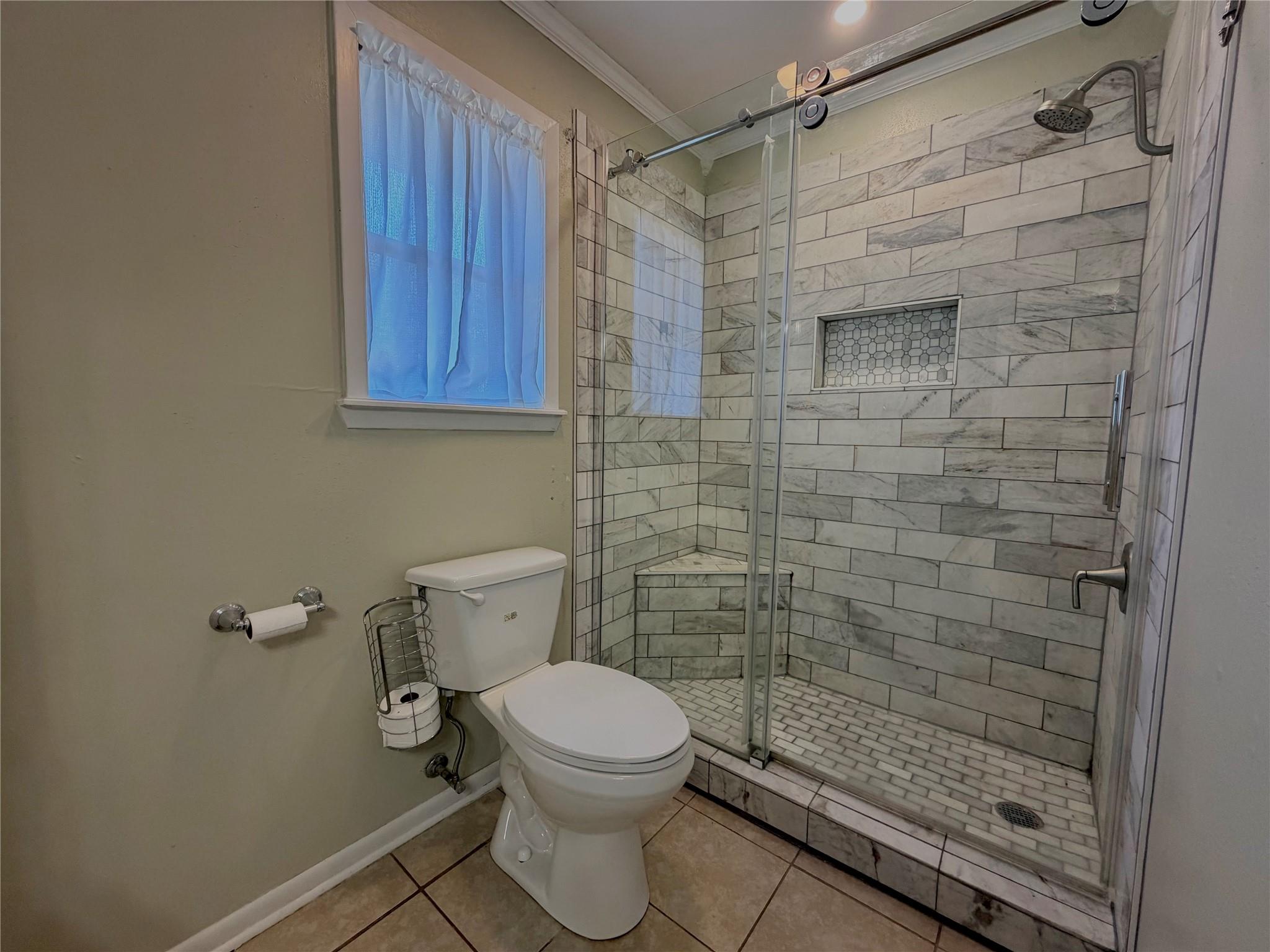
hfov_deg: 102.1
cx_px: 635
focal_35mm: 14
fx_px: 514
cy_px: 476
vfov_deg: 85.7
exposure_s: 1/120
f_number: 2.2
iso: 250
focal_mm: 2.22
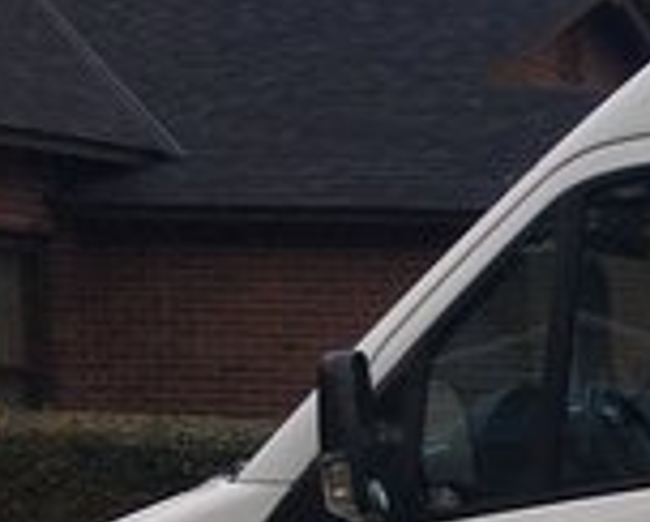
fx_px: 2870
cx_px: 1582
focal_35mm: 149
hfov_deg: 10.9
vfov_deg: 10.1
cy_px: 783
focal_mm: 4.15
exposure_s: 1/458
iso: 25
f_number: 2.2
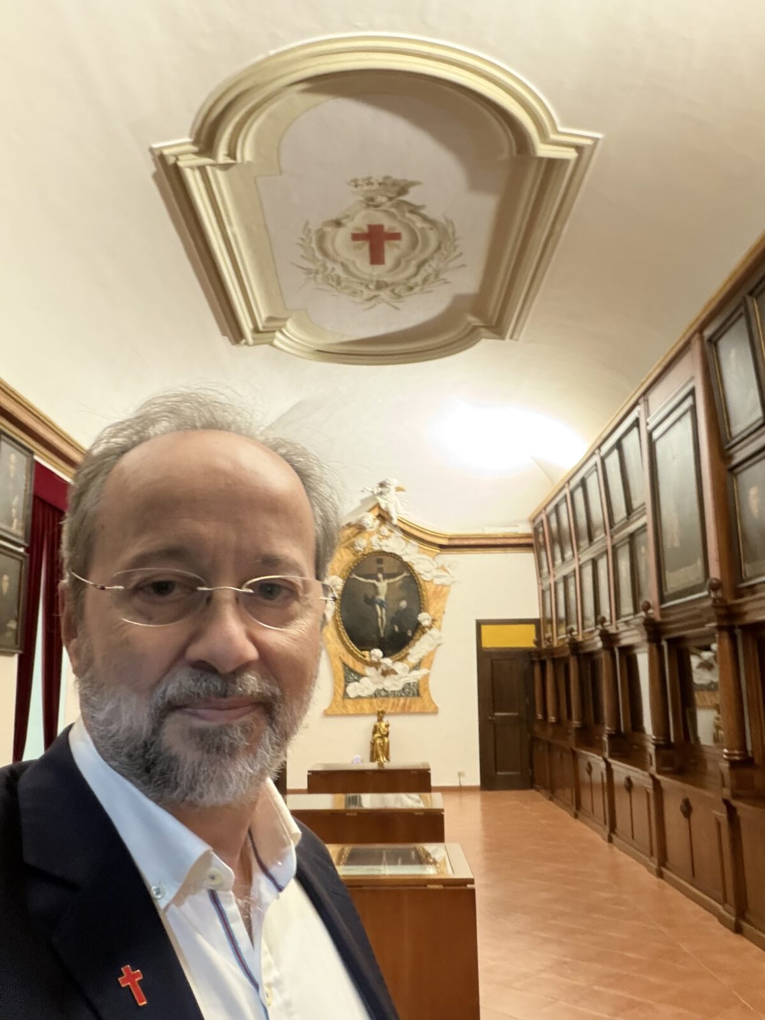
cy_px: 510
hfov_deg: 46.8
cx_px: 382
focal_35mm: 30
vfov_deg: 60.0
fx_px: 884
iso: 500
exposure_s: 1/25
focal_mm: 2.71
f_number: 1.9
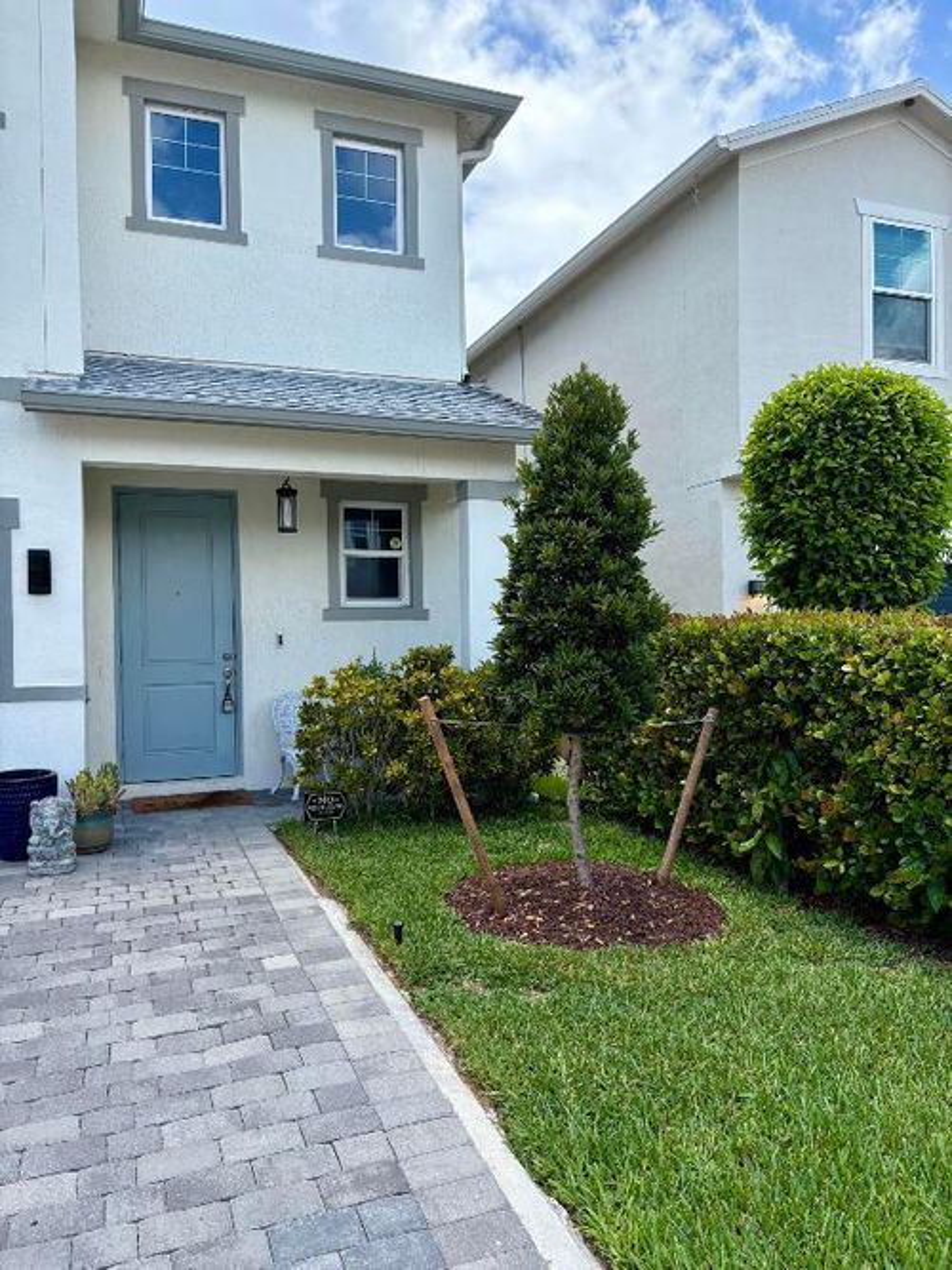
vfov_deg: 67.3
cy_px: 635
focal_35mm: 26
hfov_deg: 53.0
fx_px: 954
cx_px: 476
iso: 64
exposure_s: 1/1751
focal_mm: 5.96
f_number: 1.6
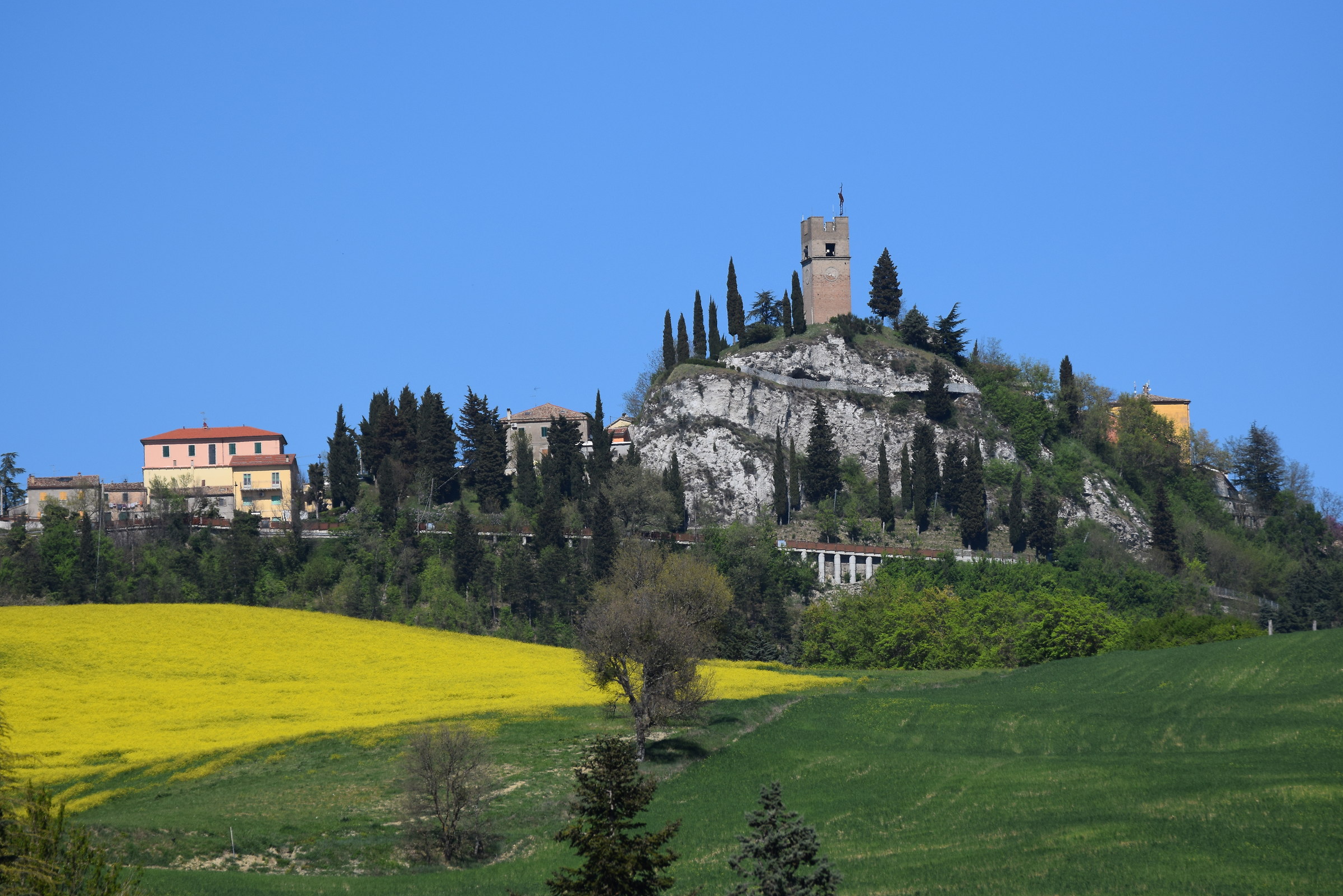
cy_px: 448
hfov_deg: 6.8
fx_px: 11229
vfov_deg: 4.6
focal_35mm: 301
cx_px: 673
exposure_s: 1/2000
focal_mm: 200
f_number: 5.6
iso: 250
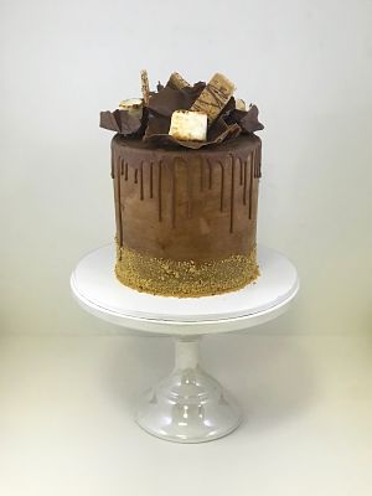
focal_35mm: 57
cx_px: 186
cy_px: 248
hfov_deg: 25.7
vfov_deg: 33.8
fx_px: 817
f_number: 2.8
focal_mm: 6.6
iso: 160
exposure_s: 1/60
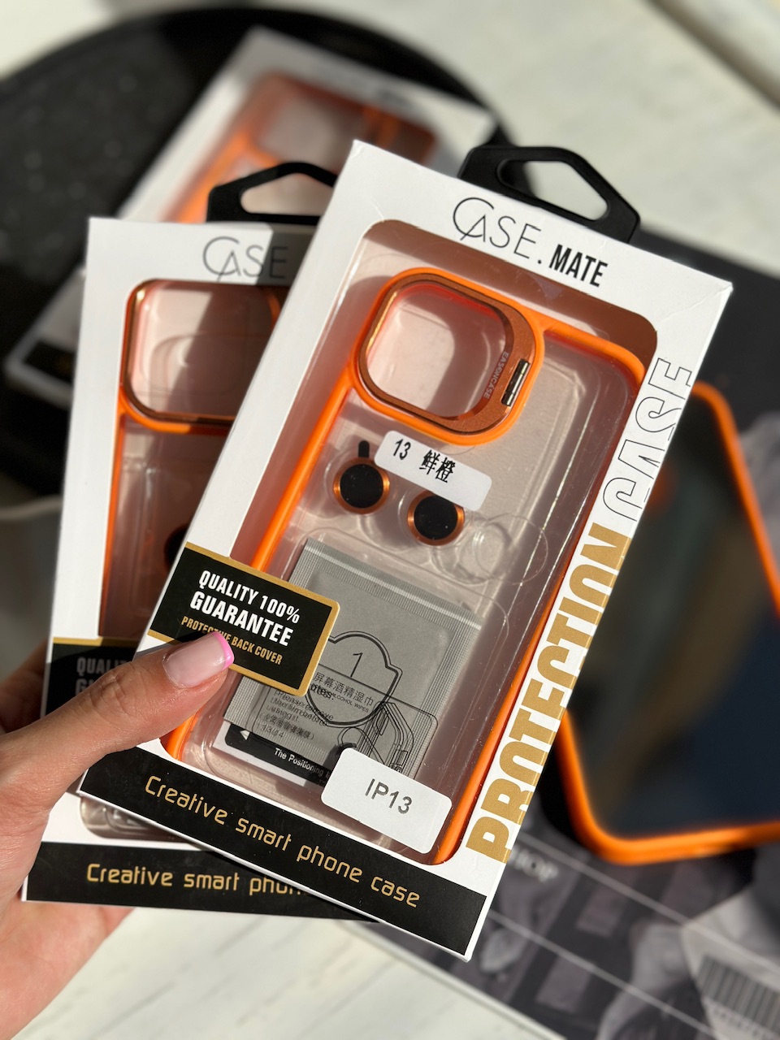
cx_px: 390
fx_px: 1442
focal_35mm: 48
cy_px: 520
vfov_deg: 39.7
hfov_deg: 30.3
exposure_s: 1/10870
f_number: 1.78
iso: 80
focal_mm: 6.86
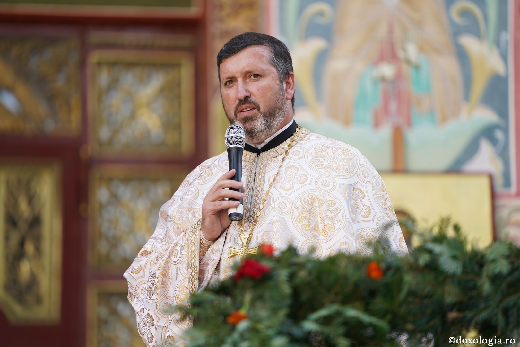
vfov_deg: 6.9
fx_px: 2889
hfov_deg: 10.3
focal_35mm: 200
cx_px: 260
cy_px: 174
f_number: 2.8
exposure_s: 1/400
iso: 160
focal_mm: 200
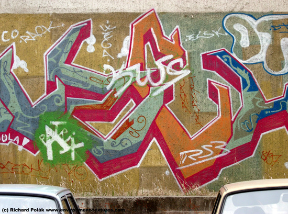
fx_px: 929
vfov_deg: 13.2
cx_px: 144
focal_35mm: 112
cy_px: 107
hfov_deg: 17.6
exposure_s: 1/250
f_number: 4.8
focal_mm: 22.8
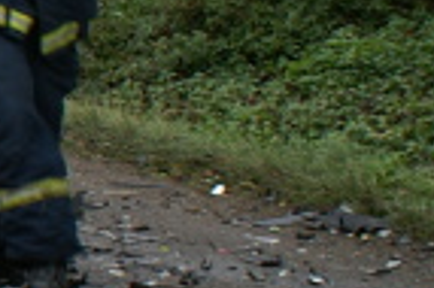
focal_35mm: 189
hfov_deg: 9.1
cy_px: -41
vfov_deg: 7.2
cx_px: -813
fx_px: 2276
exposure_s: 1/50
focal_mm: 18
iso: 100
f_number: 6.3
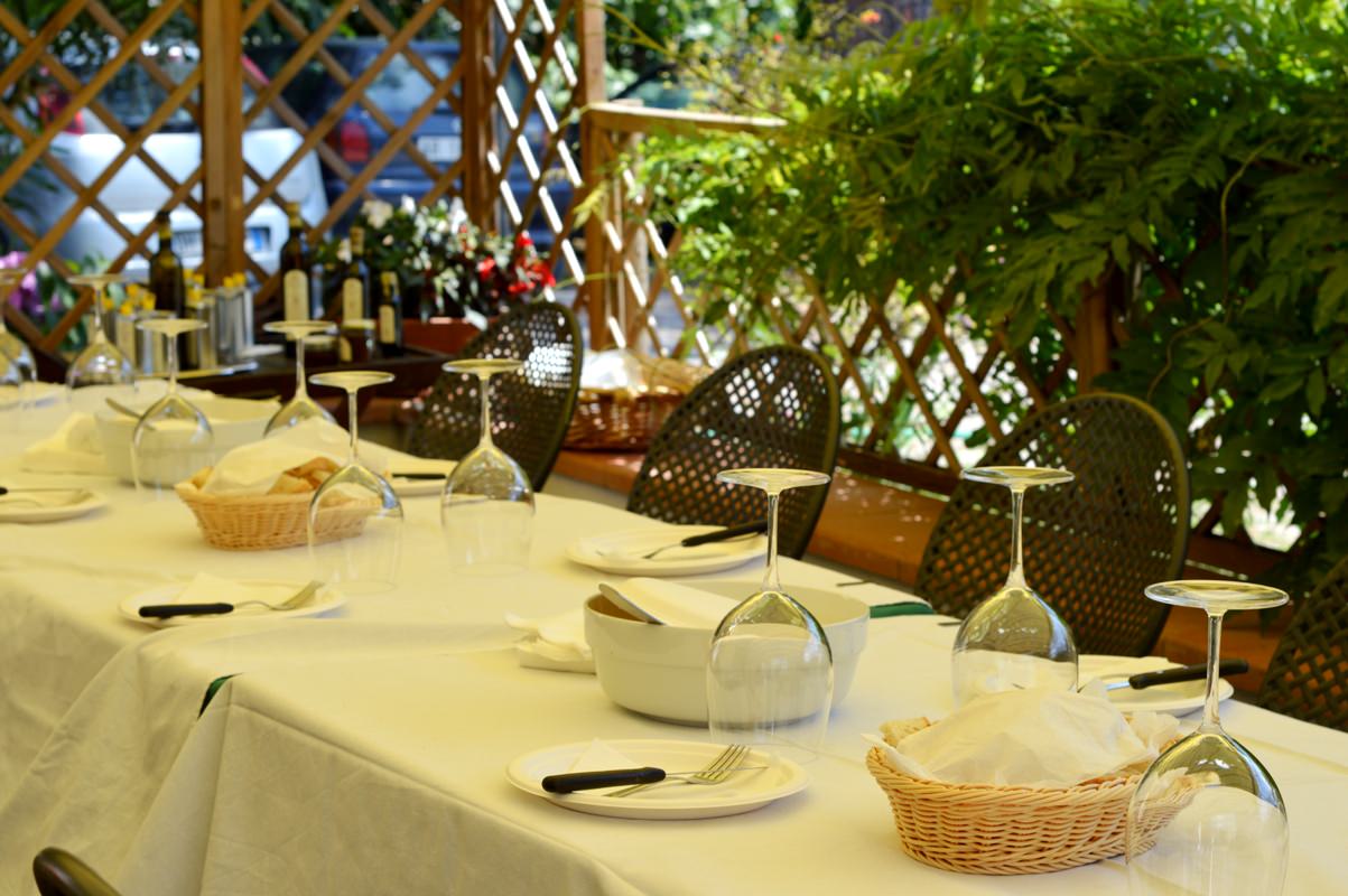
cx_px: 674
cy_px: 448
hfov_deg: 27.0
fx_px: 2806
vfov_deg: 18.2
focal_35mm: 75
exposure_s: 1/250
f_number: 8
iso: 200
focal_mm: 50
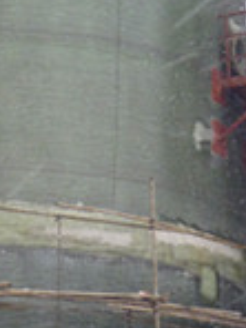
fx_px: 2985
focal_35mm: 315
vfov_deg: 6.3
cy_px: 82
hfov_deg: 4.7
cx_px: 2
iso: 100
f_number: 5
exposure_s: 1/60
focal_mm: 12.5
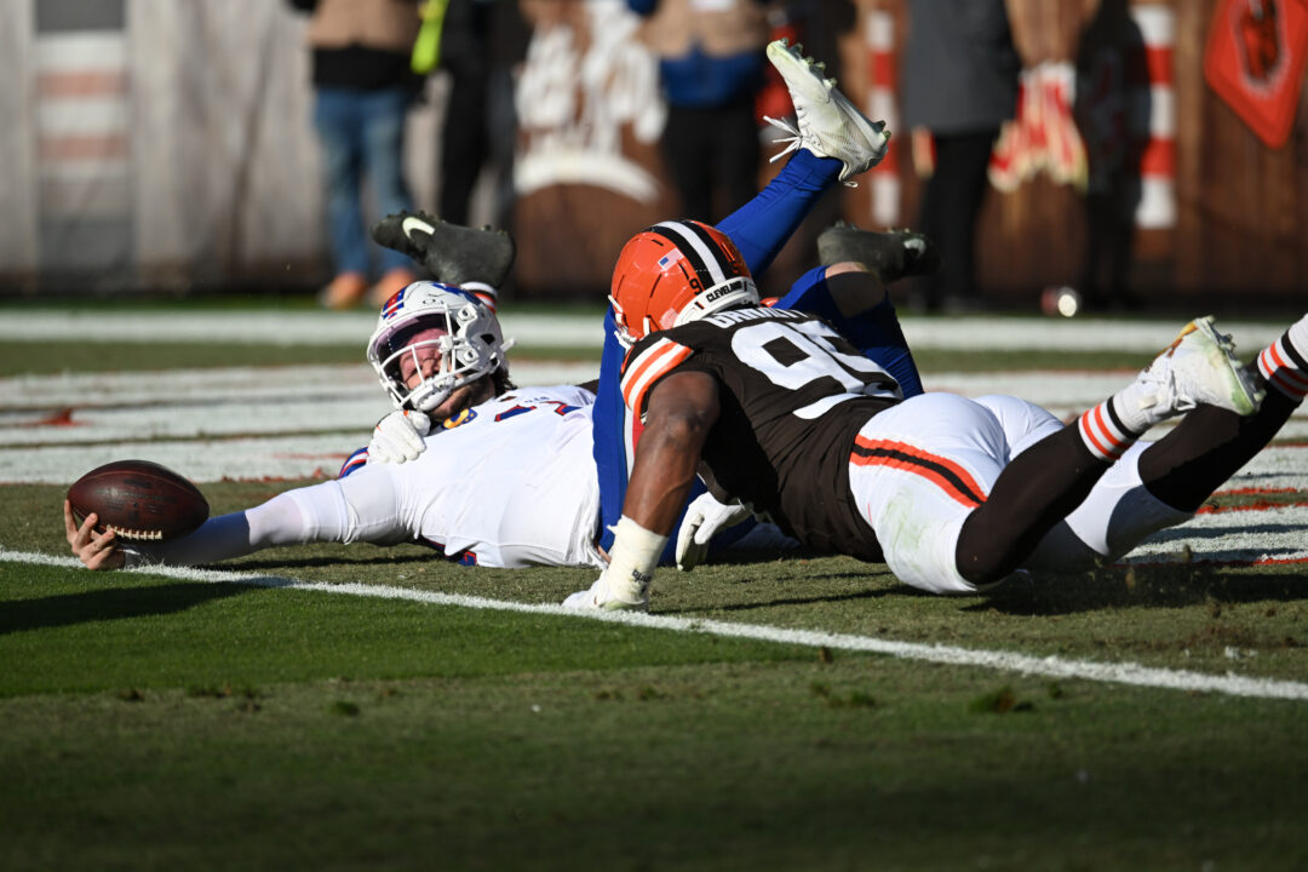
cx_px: 654
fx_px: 14532
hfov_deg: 5.2
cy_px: 436
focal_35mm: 400
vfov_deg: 3.4
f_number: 4.5
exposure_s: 1/5000
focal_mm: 400
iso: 400
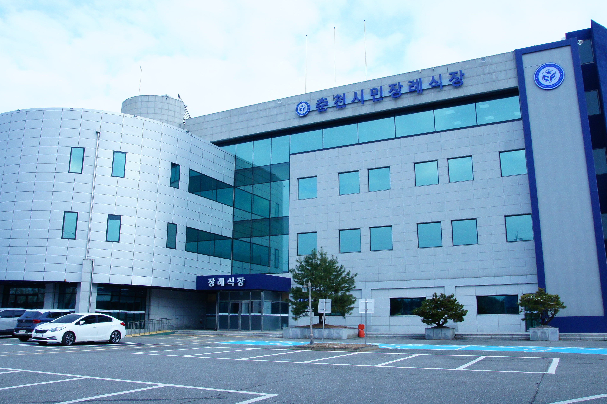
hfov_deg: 61.0
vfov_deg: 42.8
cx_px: 299
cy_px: 206
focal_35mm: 31
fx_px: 516
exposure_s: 1/320
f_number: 9
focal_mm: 17
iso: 800
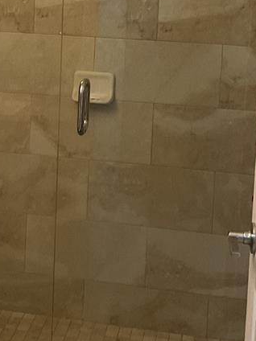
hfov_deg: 17.9
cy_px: 46
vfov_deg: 23.3
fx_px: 809
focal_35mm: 82
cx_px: 56
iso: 160
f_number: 1.8
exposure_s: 1/60
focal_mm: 3
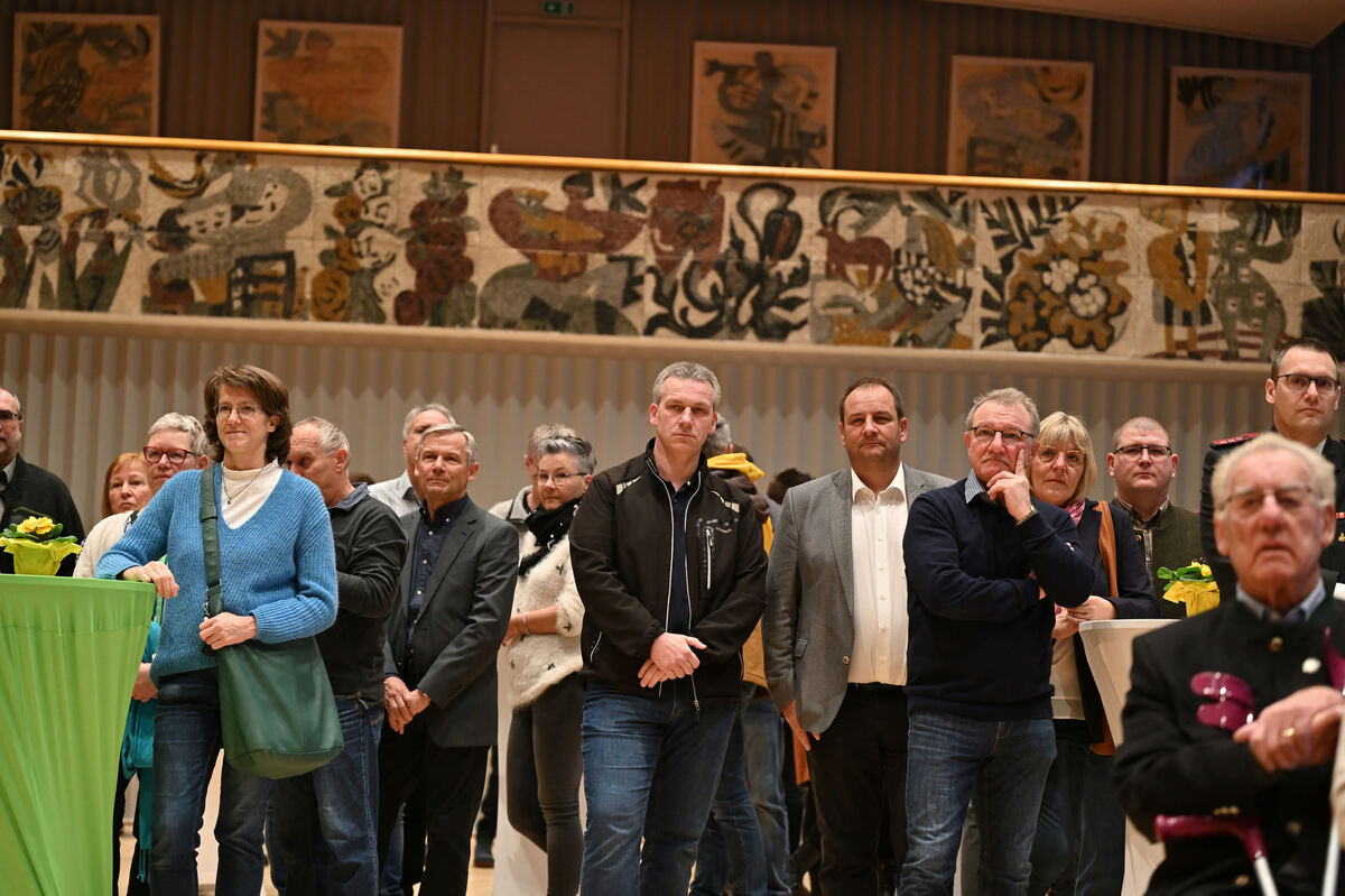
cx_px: 672
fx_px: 2875
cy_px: 448
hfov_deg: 26.3
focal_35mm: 77
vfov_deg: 17.7
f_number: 2.8
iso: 1600
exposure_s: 1/400
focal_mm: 77
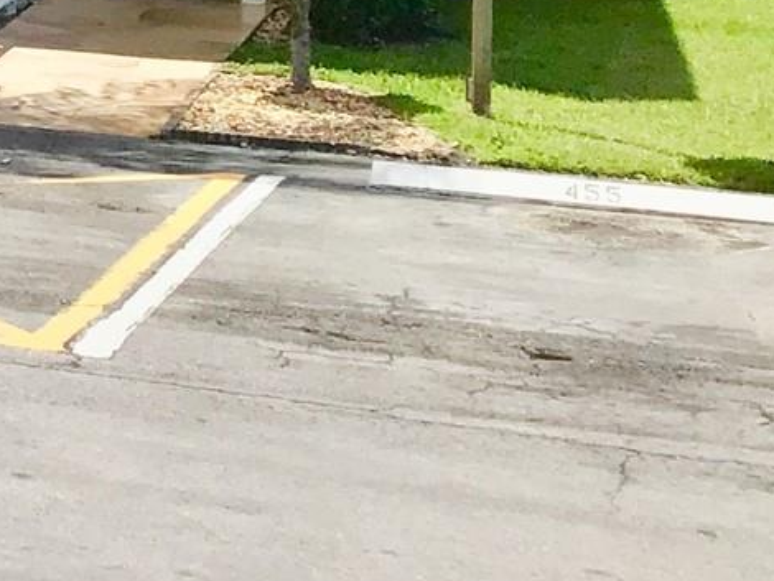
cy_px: -446
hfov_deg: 13.1
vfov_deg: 10.4
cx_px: -667
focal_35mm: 135
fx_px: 3020
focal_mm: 3.3
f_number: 2.4
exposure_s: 1/1942
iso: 25
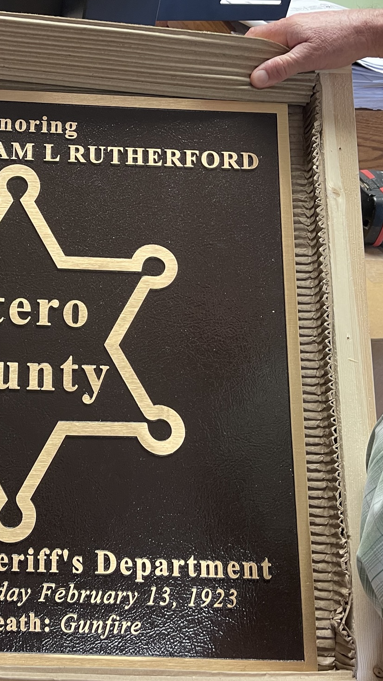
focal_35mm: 37
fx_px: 668
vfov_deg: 54.0
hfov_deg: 30.1
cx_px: 12
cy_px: 344
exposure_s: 1/60
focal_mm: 5.1
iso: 250
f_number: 1.6
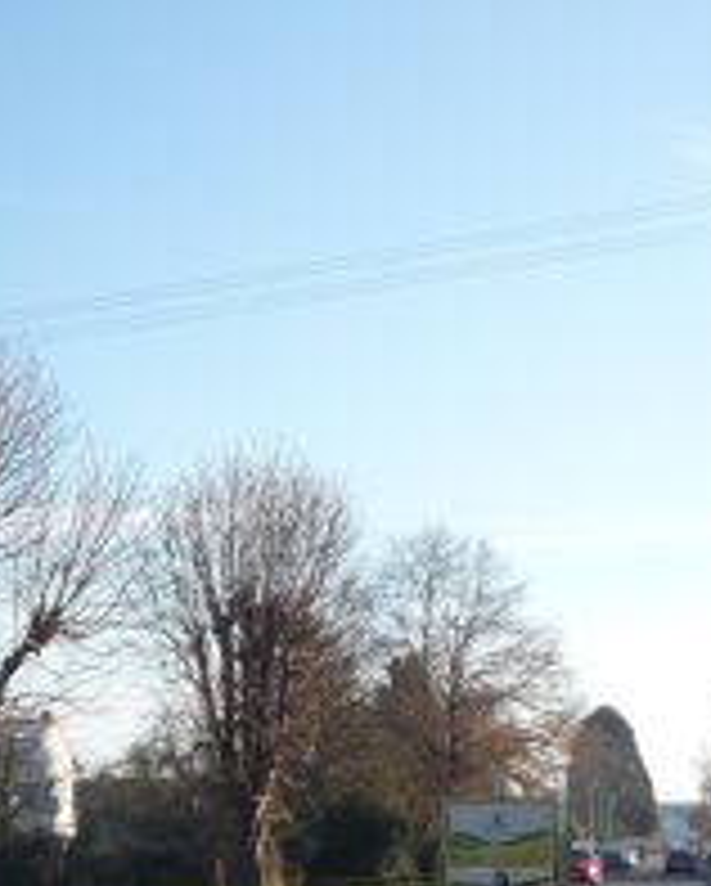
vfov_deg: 24.6
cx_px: 346
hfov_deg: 20.2
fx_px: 1996
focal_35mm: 76
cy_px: 733
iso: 100
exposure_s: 1/400
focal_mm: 5.2
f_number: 4
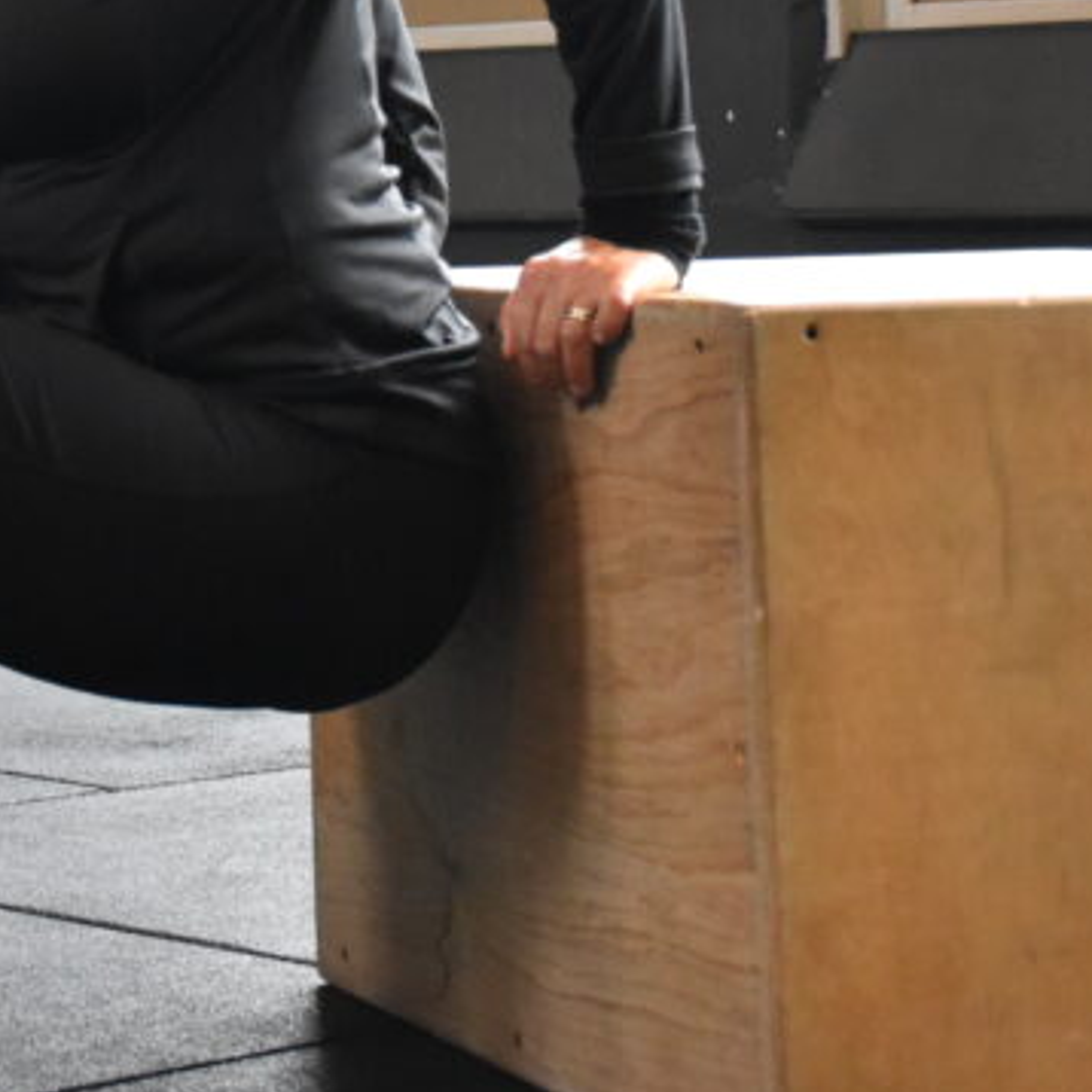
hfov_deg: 13.8
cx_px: -37
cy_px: 78
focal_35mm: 124
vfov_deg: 13.9
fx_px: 4426
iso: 3200
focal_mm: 34
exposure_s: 1/200
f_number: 4.2
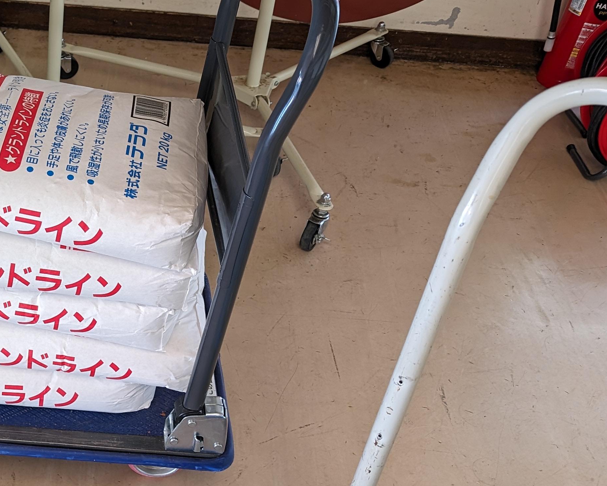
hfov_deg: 32.5
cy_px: 222
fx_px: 934
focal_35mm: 52
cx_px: -25
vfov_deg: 29.1
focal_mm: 6.9
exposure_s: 1/23.8
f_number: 1.68
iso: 116
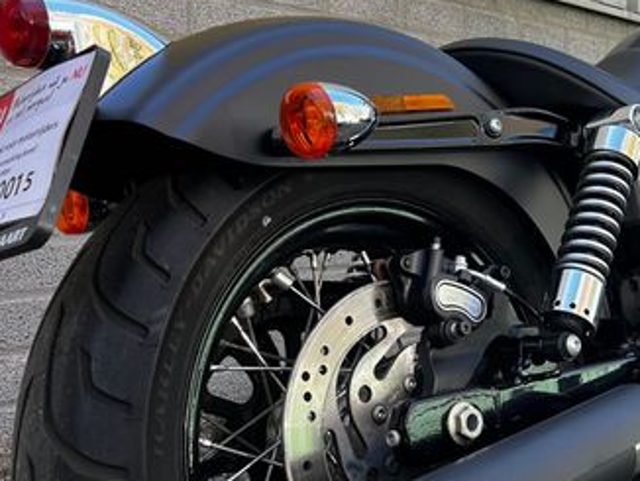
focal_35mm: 51
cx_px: 532
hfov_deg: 35.9
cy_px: 230
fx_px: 944
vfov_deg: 28.6
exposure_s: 1/122
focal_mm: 5.1
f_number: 1.6
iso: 32
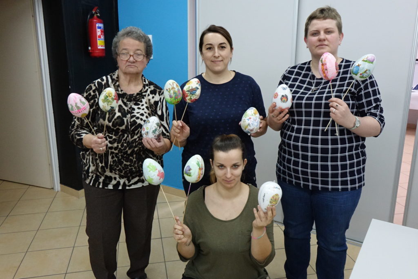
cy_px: 140
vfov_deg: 43.6
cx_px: 209
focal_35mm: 30
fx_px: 348
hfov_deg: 61.9
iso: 2000
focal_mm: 11.13
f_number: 8
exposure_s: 1/30
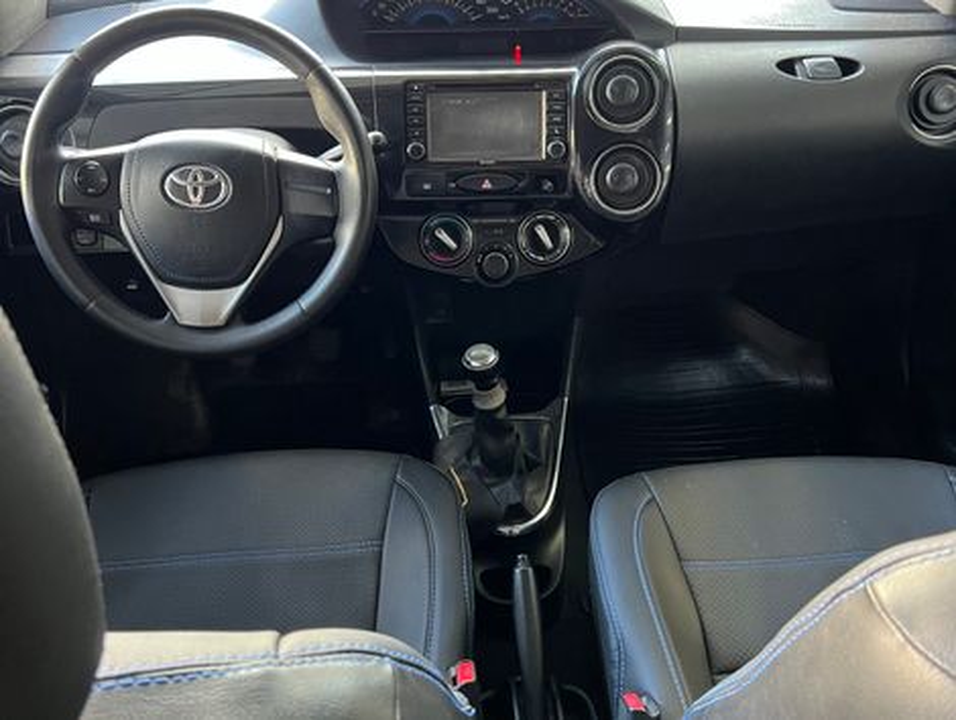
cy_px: 360
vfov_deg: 53.2
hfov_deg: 67.2
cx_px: 478
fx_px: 719
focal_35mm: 26
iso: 320
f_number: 1.5
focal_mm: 5.7
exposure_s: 1/60
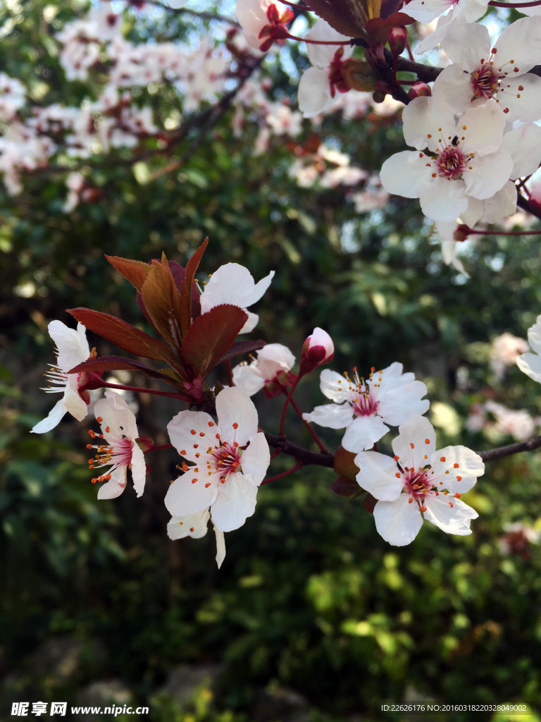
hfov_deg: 48.2
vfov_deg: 61.7
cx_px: 270
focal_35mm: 29
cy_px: 361
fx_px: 604
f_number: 2.2
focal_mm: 4.15
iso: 32
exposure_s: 1/434
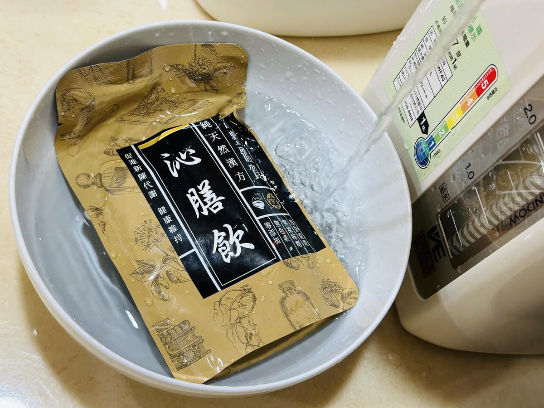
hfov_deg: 39.7
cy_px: 204
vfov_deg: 30.3
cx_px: 272
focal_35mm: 48
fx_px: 754
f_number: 1.78
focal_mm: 6.86
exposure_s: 1/60
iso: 100
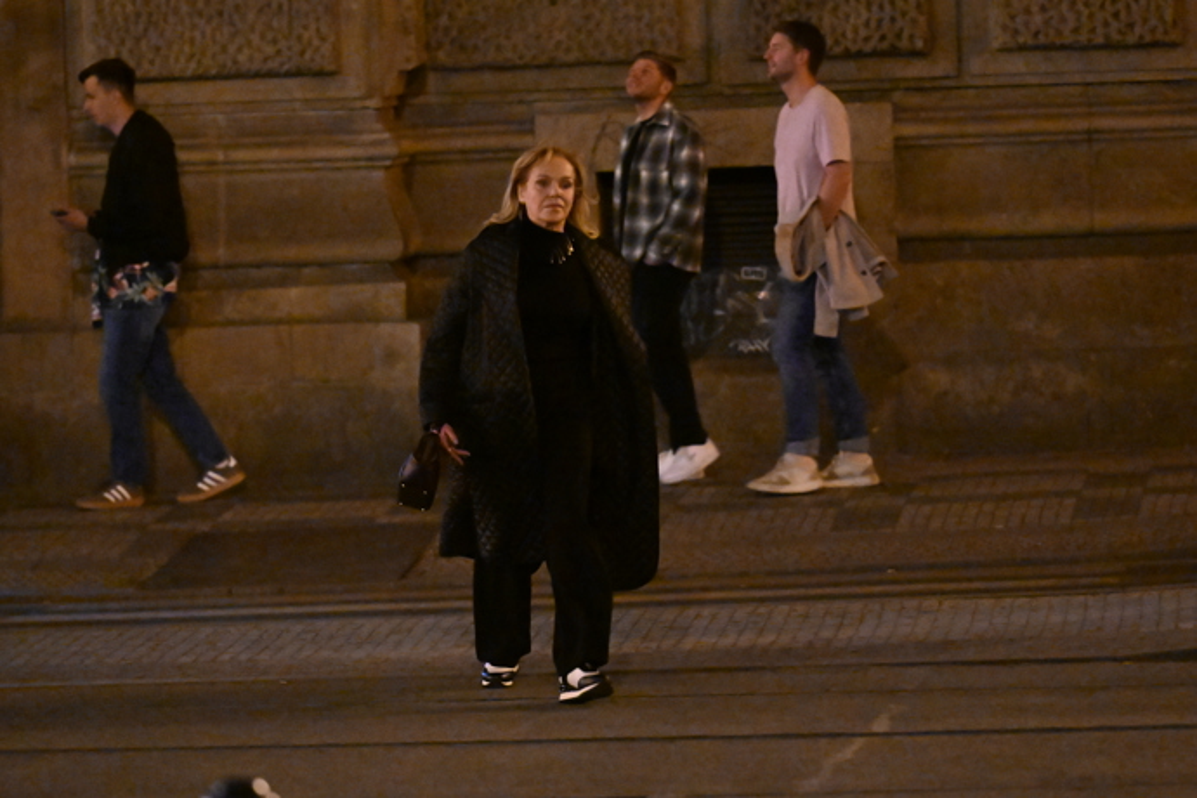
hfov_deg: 8.6
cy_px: 399
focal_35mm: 240
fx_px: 7979
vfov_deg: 5.7
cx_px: 598
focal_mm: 160
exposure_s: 1/200
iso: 16000
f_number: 2.8
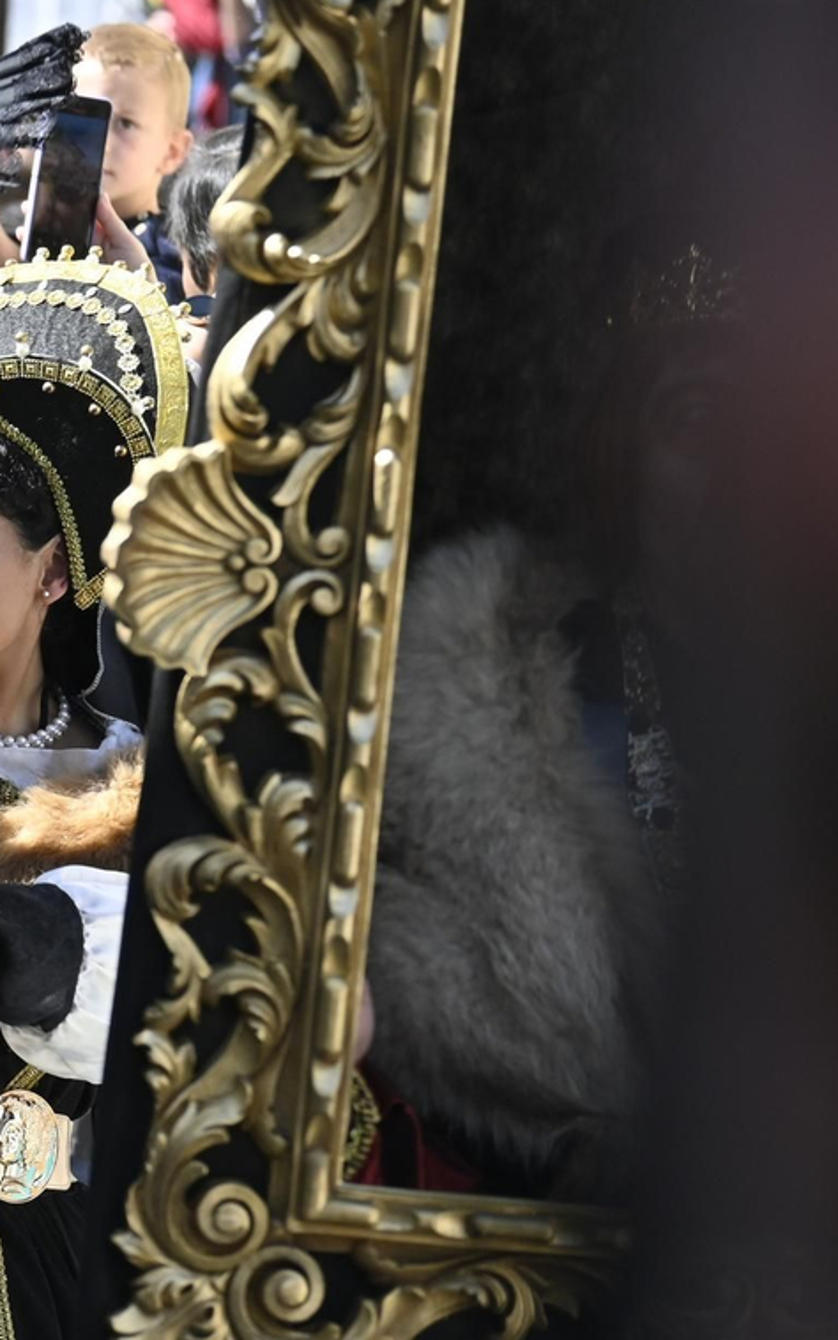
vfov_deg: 5.4
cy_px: 804
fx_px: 14136
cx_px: -438
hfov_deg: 3.4
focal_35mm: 387
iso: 200
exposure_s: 1/500
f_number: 5.6
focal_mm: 120
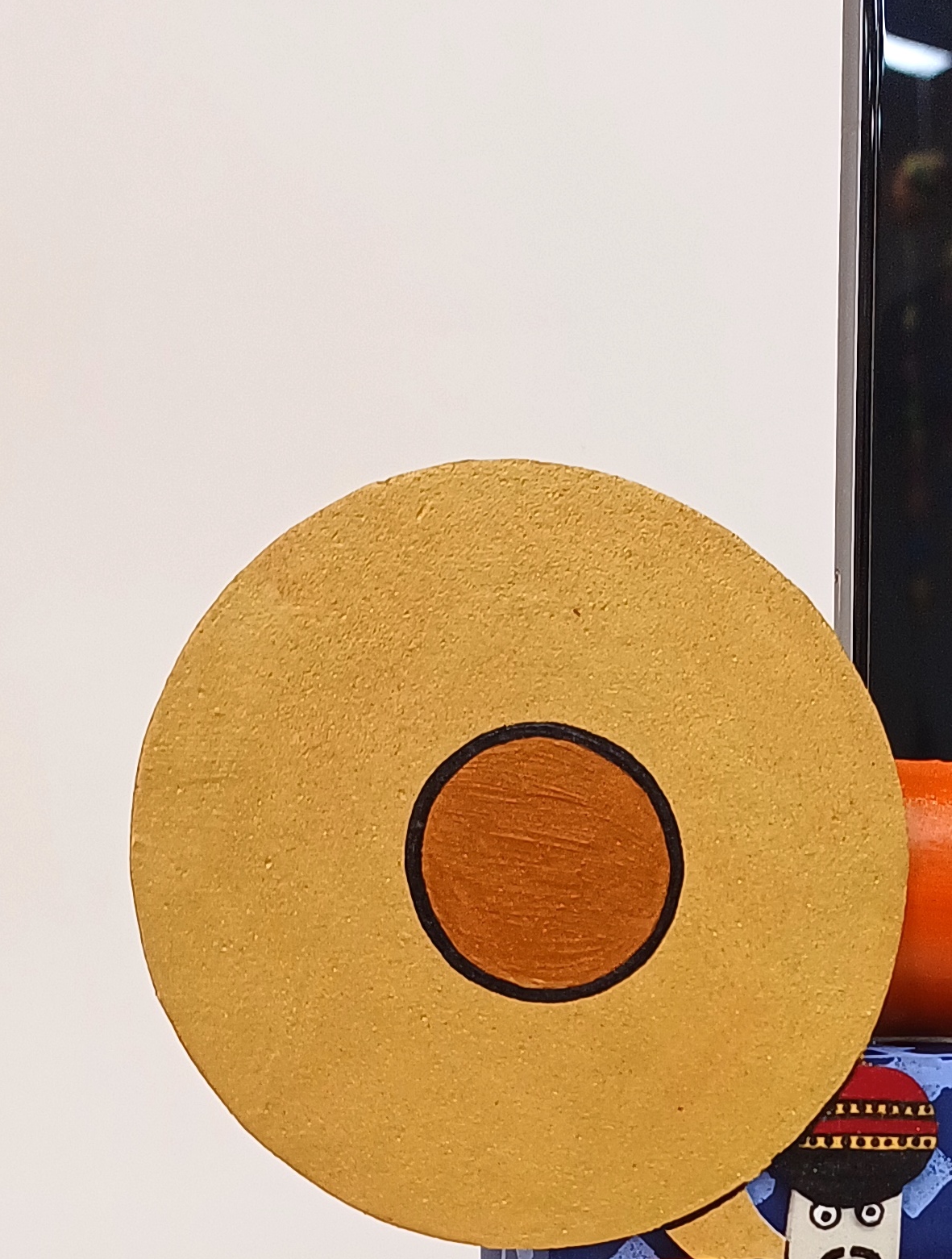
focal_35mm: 54
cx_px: 949
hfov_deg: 25.8
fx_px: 1969
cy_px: 1138
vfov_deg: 33.5
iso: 80
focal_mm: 5.06
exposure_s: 1/50
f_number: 1.8
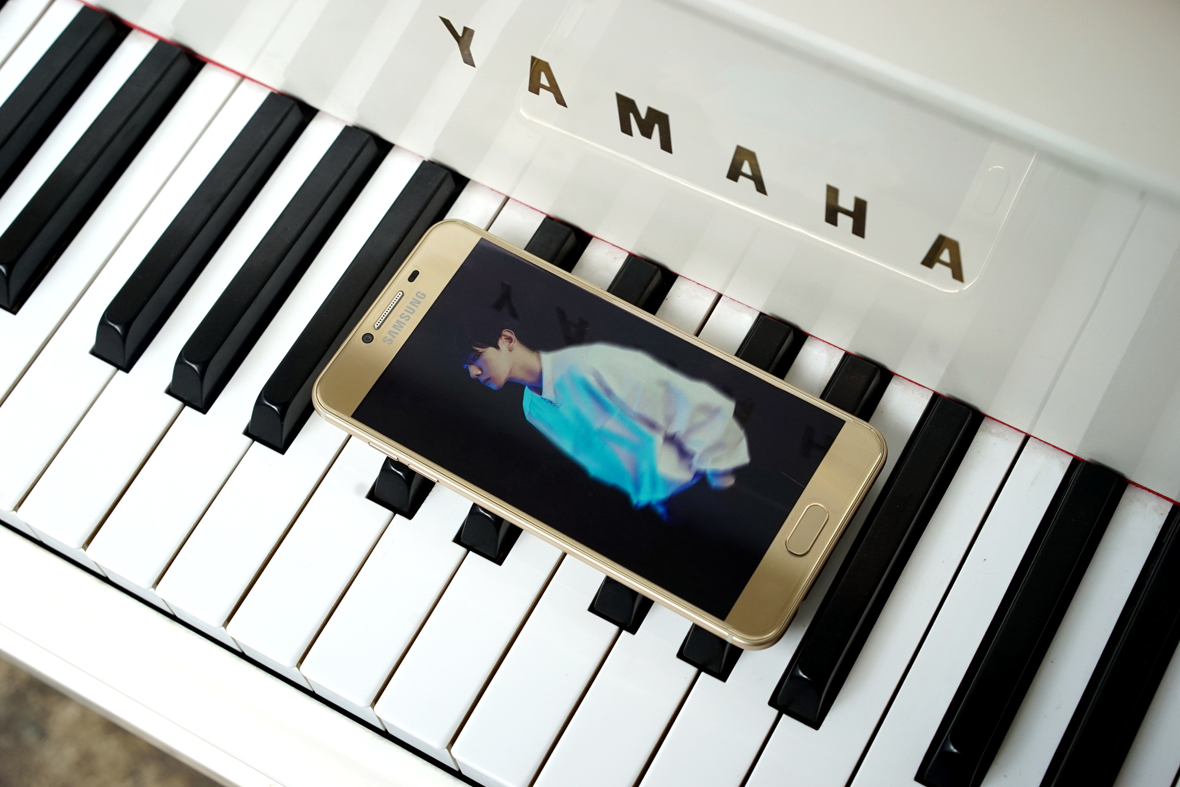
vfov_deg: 24.6
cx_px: 590
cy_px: 394
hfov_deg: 36.2
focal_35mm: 55
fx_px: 1802
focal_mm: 55
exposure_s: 1/200
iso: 800
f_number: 8
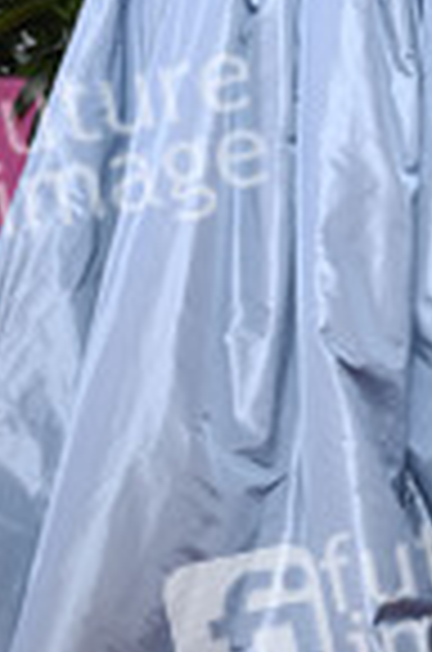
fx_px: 2496
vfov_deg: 14.6
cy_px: -63
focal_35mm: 138
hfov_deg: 9.7
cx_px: 526
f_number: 6.3
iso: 640
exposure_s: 1/200
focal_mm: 50
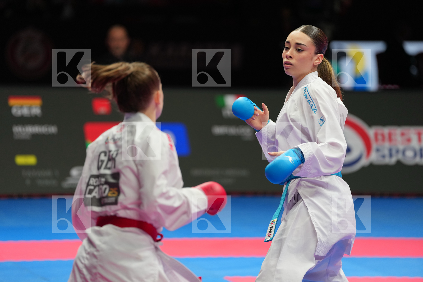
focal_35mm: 200
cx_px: 212
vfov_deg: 6.9
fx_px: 2349
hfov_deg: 10.3
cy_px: 141
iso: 800
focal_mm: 200
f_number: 2.8
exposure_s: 1/1000
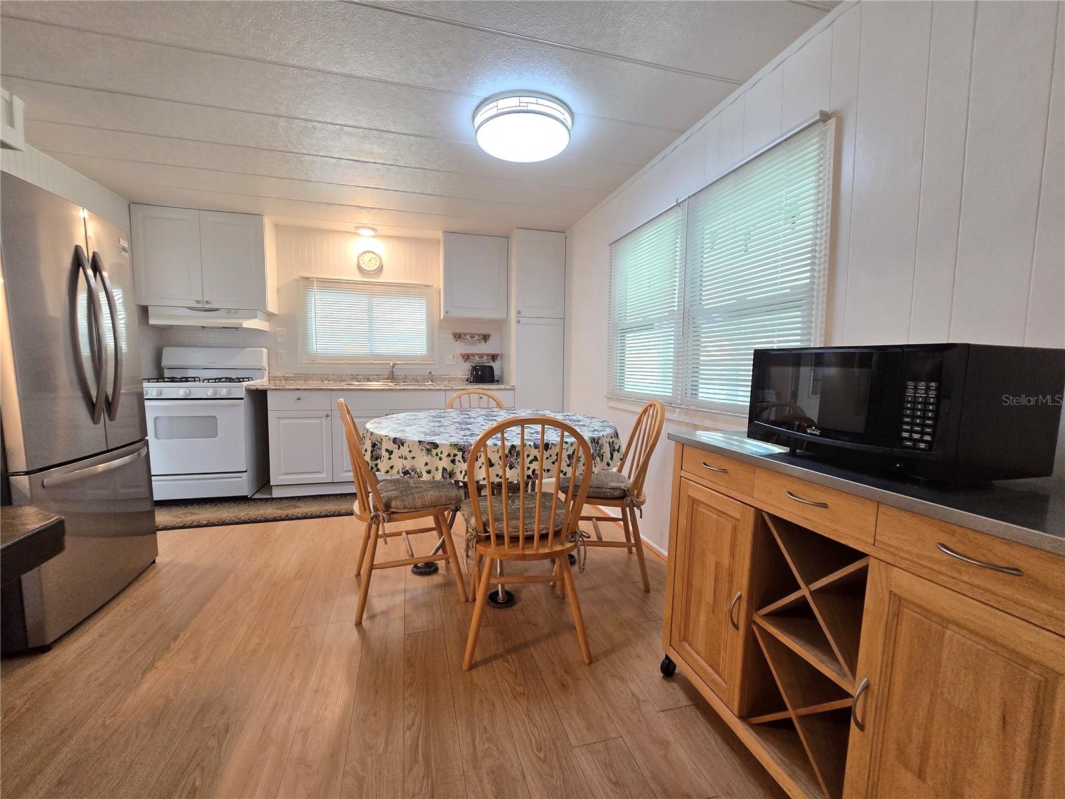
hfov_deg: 106.2
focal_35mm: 13
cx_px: 532
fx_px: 400
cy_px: 400
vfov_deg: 89.9
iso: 400
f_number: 2.2
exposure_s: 1/60
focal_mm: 2.2
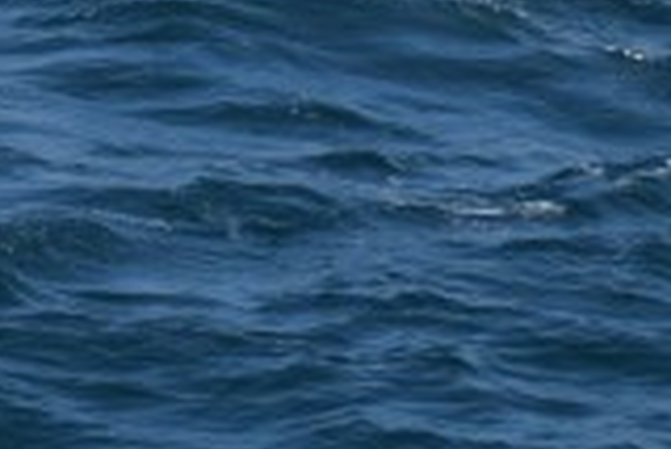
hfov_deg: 3.7
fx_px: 10398
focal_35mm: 557
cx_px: 428
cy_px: -726
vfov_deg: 2.5
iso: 200
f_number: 5.6
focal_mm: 55
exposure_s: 1/1600
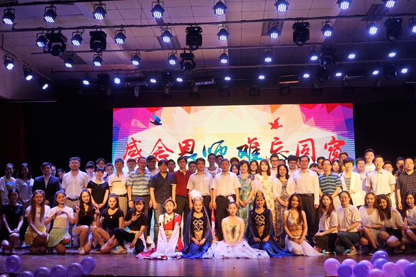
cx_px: 208
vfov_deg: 37.9
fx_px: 405
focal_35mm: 35
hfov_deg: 54.4
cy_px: 138
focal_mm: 35
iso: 1000
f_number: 3.2
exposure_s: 1/800
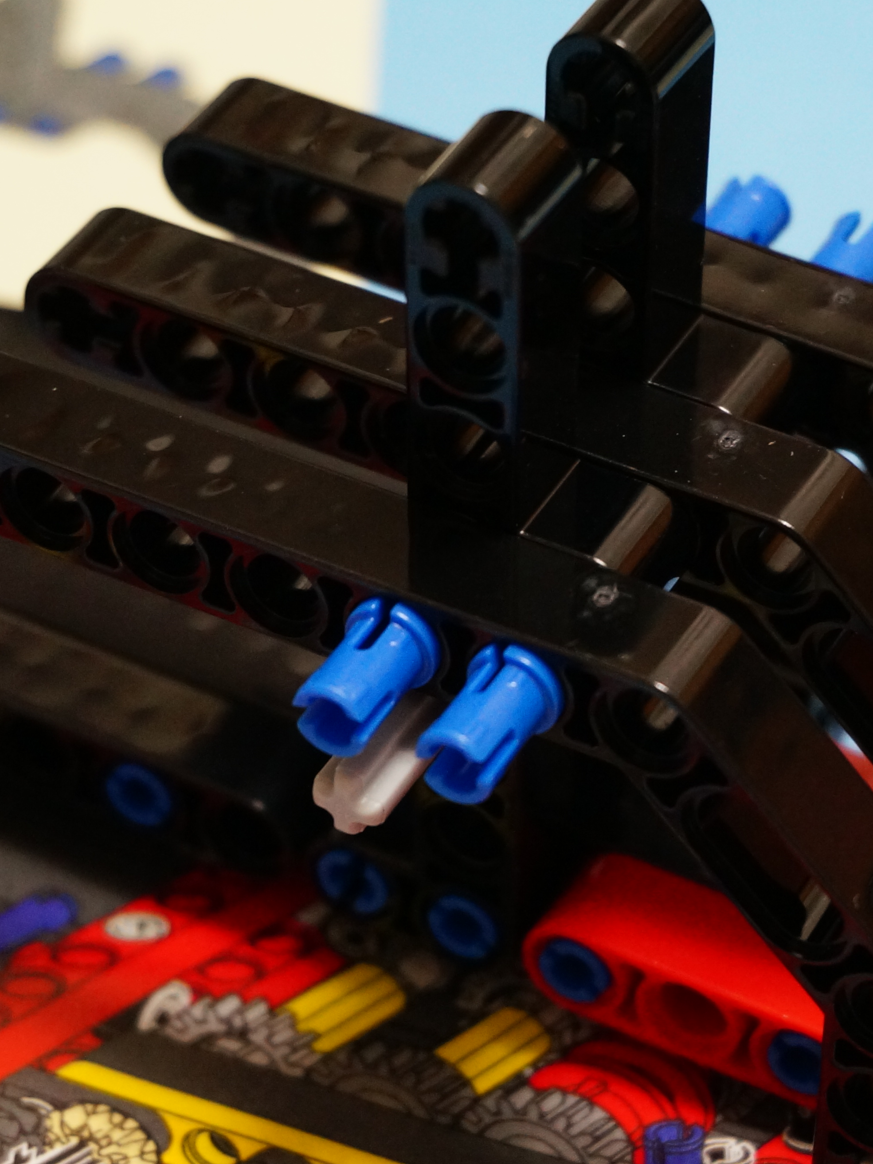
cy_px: 632
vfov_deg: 15.9
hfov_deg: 11.9
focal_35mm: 124
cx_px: 716
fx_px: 4169
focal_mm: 46
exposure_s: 1/25
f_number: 5.6
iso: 1600
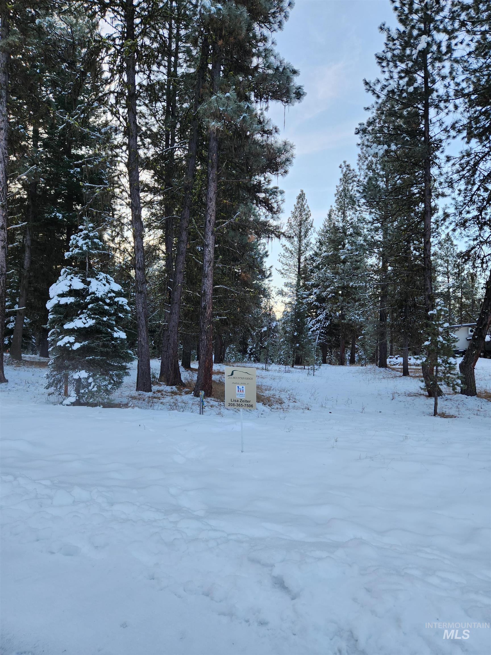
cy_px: 328
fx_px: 435
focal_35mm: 23
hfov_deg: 58.9
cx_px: 246
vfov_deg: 73.9
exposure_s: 1/180
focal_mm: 5.4
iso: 25
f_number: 1.8
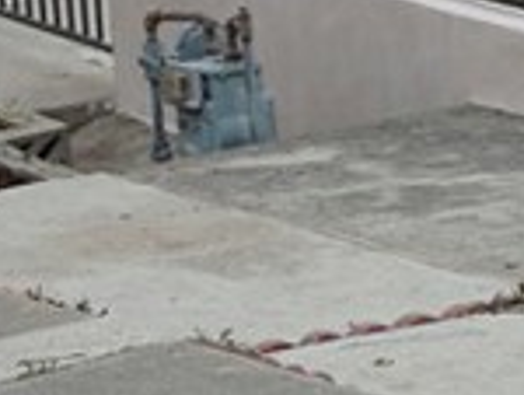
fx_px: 3431
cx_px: 1376
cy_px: -19
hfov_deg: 7.9
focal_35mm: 226
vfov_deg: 6.6
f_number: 4.5
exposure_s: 1/160
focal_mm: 23
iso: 100
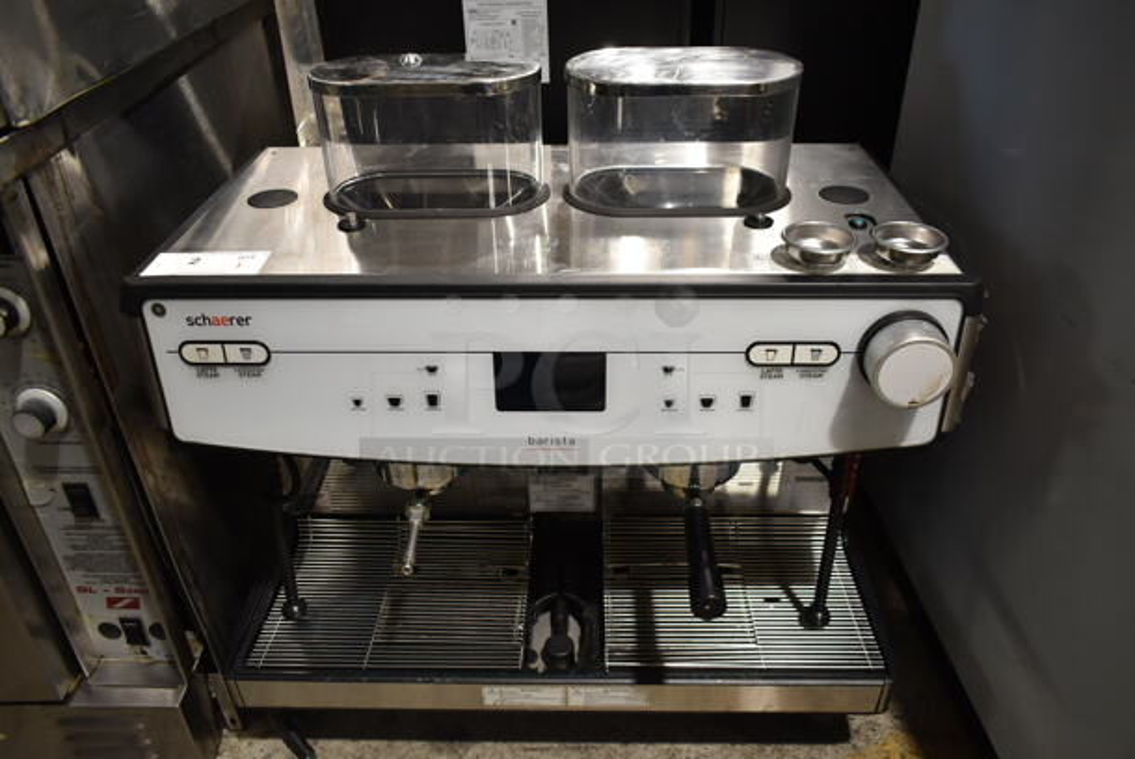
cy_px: 380
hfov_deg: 67.3
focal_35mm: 27
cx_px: 568
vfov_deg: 48.0
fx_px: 852
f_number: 3.5
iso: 560
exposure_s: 1/30
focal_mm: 18
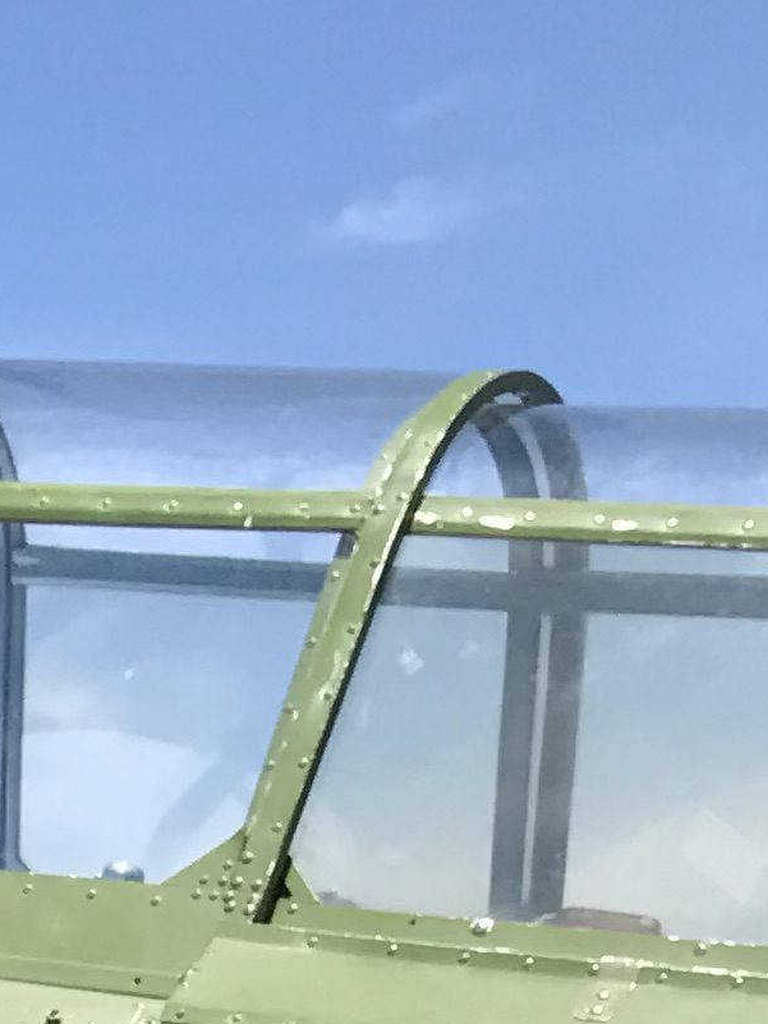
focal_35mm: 141
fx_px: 4170
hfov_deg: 9.6
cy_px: 2309
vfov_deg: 11.8
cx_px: -934
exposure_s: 1/1842
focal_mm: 3.99
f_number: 1.8
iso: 20
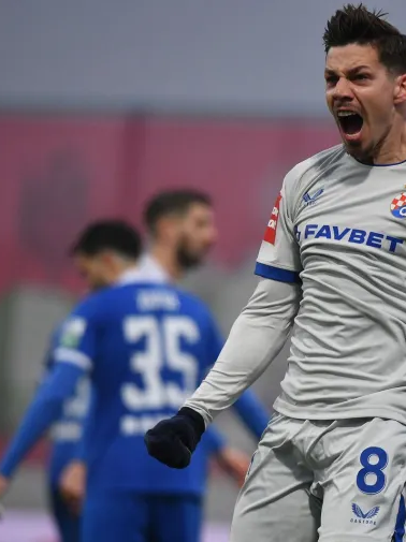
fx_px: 7030
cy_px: 271
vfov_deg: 4.4
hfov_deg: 3.3
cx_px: 269
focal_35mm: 449
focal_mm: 310
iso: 2000
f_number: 4
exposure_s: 1/1600
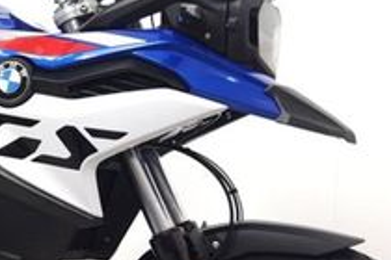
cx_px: -4
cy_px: 188
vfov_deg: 18.6
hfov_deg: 26.2
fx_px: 793
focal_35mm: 73
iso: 125
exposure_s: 1/50
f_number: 1.8
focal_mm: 5.4
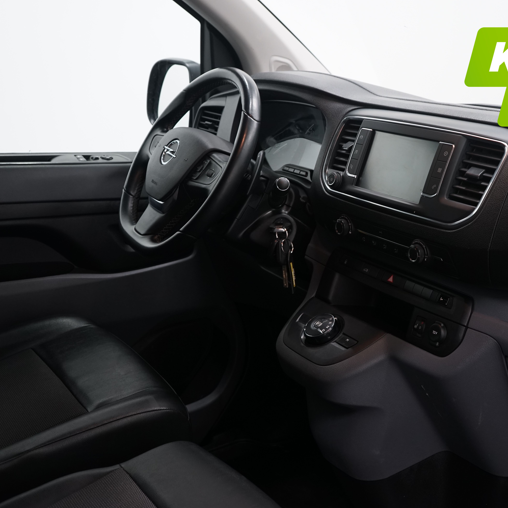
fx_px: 714
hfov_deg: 38.6
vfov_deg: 39.2
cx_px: 352
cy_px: 259
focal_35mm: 43
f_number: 5.6
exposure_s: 1/10
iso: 800
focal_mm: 33
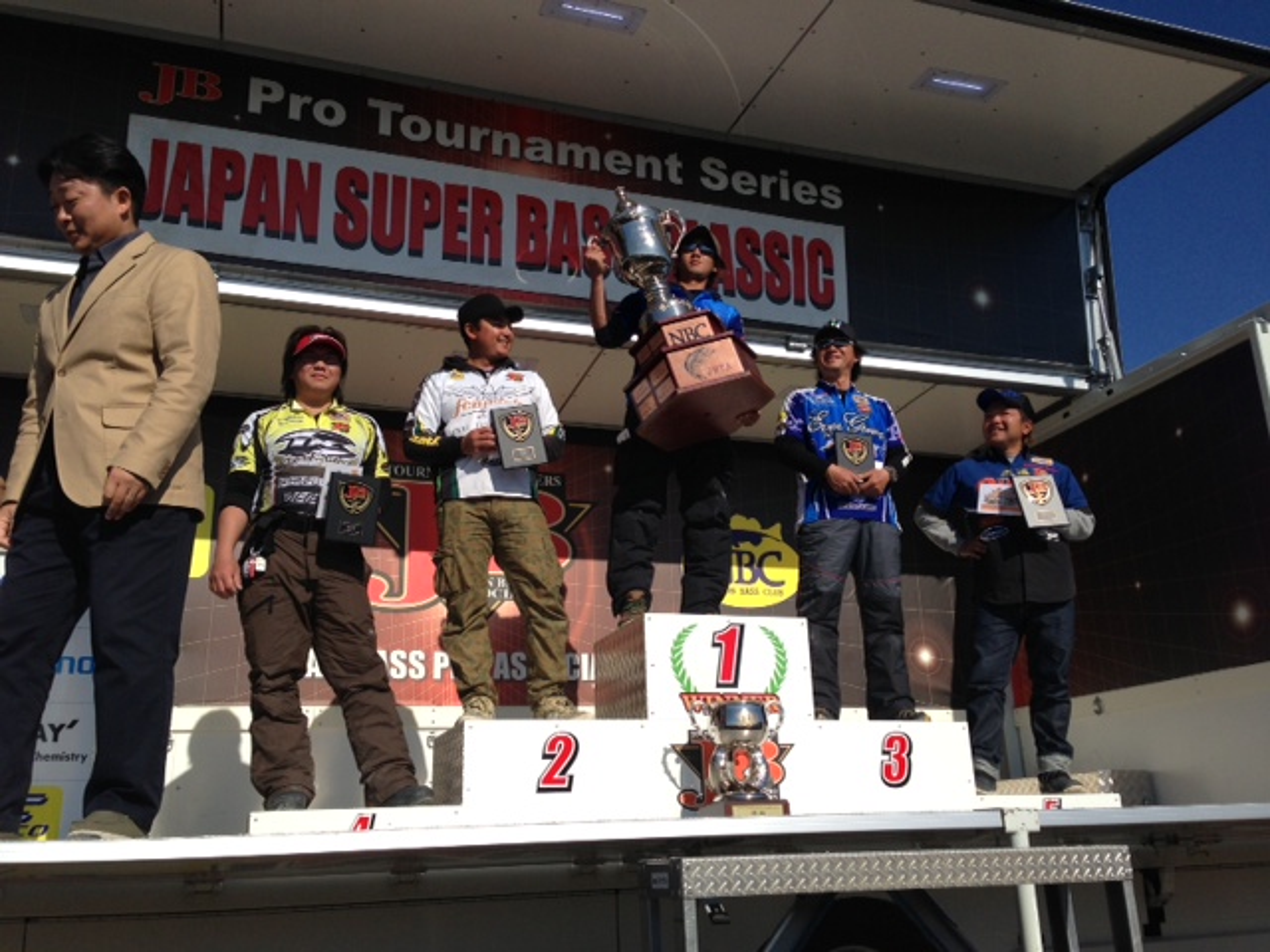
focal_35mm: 33
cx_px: 635
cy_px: 476
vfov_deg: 42.9
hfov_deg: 55.4
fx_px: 1211
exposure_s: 1/3012
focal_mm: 4.13
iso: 50
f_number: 2.4
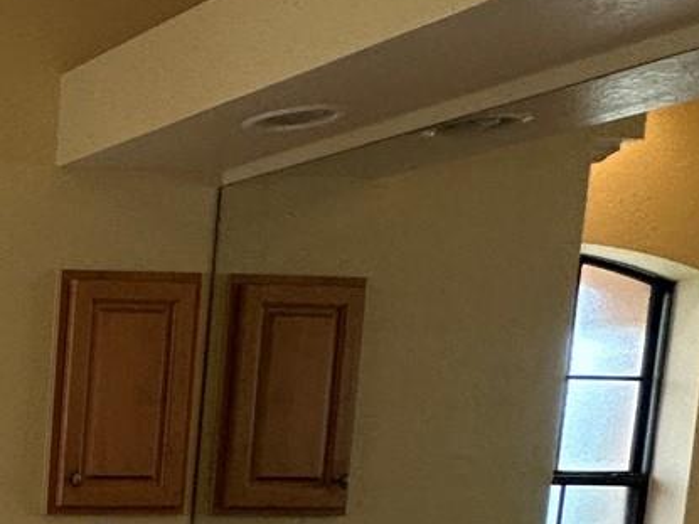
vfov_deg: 25.4
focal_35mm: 54
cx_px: -552
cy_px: 554
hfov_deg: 22.1
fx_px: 1090
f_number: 2.2
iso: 80
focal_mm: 2.22
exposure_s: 1/120
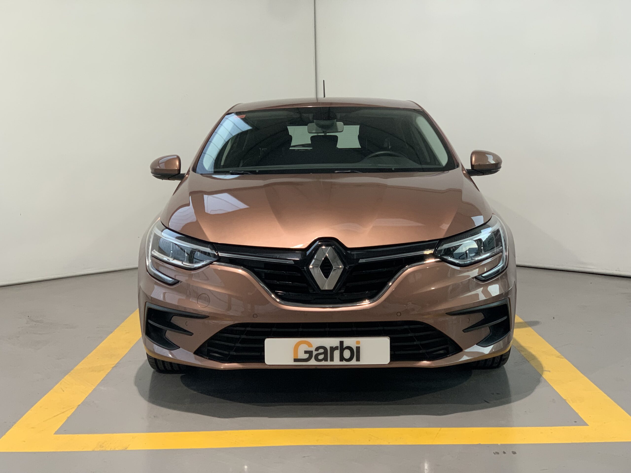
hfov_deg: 36.8
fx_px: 948
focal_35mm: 52
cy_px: 236
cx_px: 316
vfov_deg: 28.0
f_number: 2.4
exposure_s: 1/60
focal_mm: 6
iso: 500
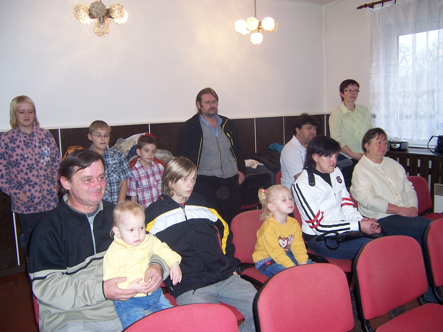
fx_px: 422
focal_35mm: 33
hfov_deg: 55.4
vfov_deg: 42.9
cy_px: 166
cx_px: 222
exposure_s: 1/60
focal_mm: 5.5
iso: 140
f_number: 2.8
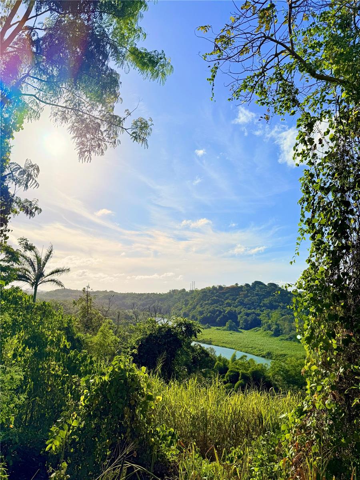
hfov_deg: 56.8
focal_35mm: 24
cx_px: 180
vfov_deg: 71.6
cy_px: 240
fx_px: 333
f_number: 1.78
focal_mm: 6.76
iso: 50
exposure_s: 1/14286
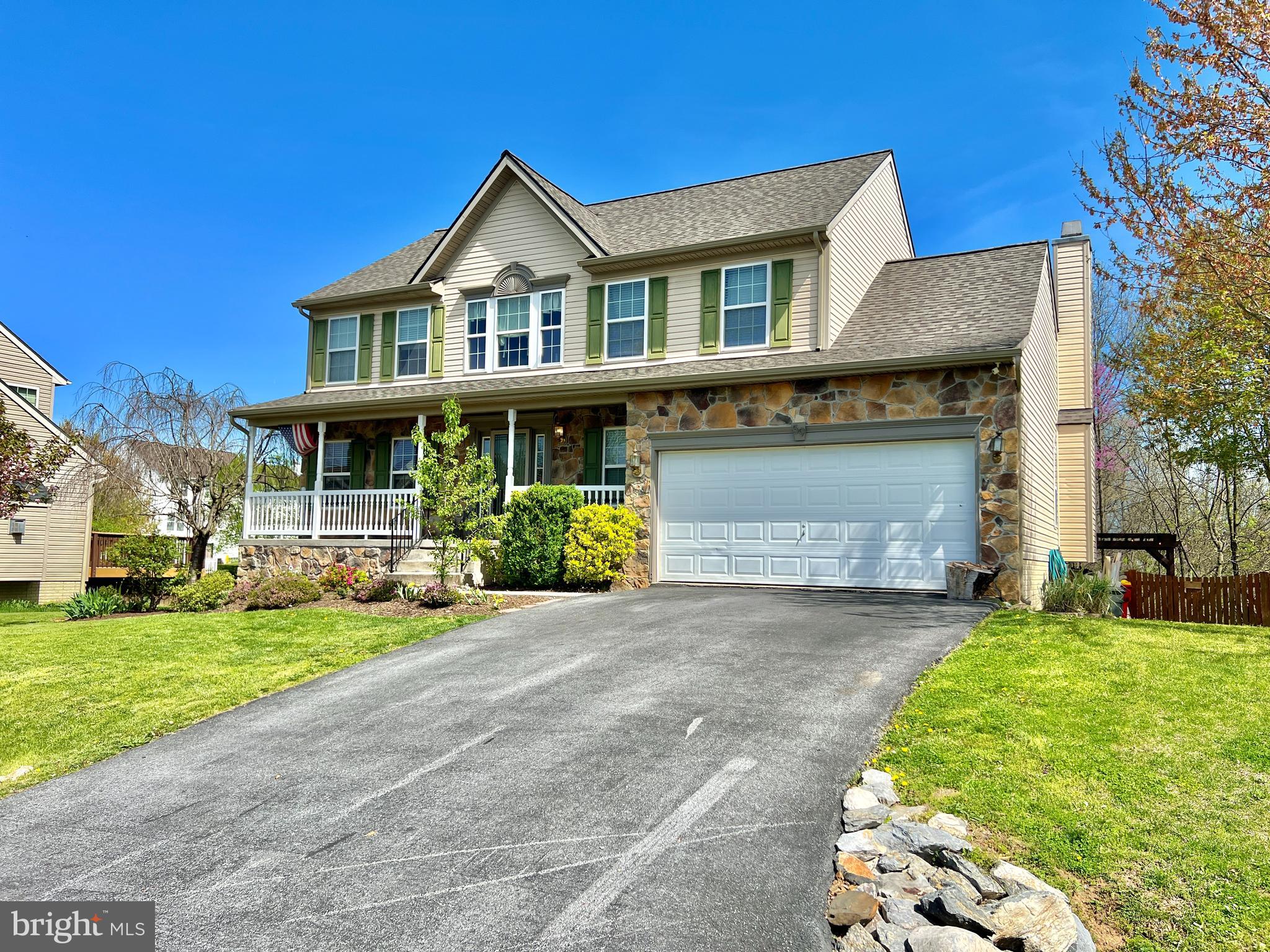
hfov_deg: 67.3
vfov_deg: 53.1
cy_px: 476
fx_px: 954
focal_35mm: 26
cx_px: 635
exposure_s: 1/3831
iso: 50
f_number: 1.5
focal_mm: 5.7
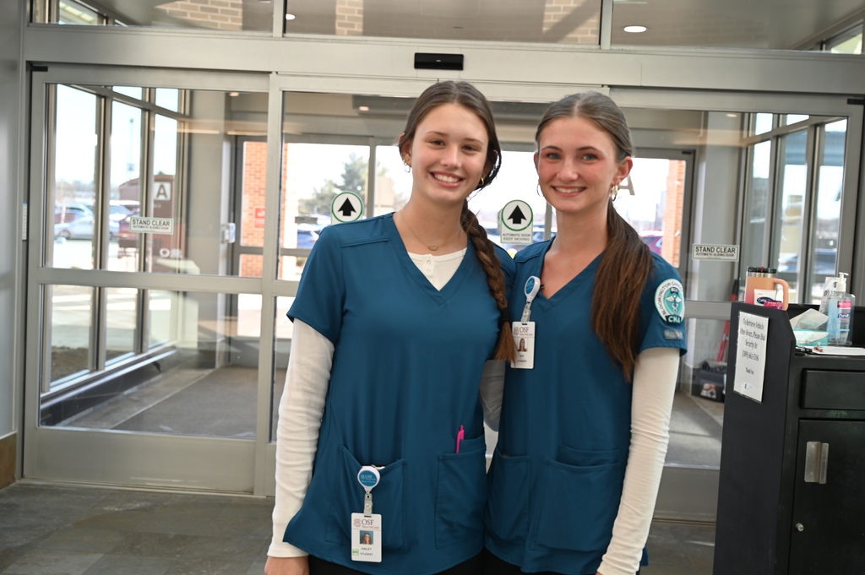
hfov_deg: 46.4
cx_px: 432
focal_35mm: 42
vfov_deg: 31.8
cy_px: 288
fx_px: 1008
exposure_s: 1/250
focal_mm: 42
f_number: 4
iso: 320
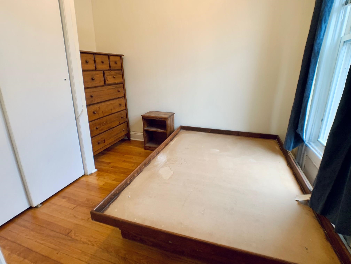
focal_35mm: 26
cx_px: 176
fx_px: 264
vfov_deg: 53.1
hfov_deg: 67.3
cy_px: 132
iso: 100
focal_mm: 4.25
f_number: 1.8
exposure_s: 1/60
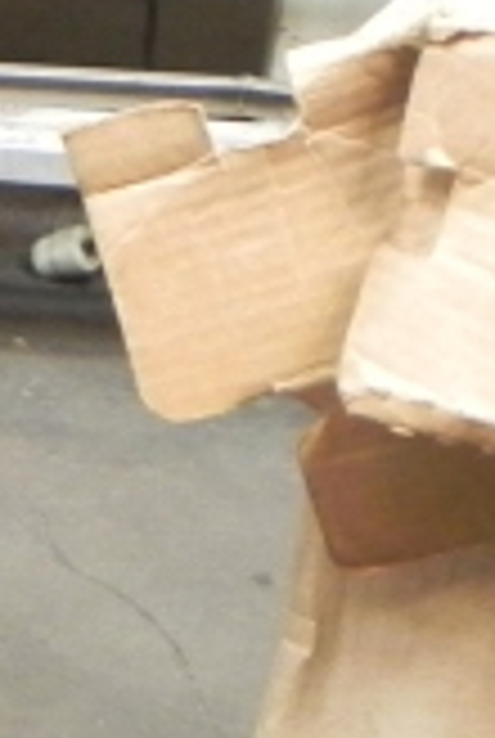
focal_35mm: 150
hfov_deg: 8.1
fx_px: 3081
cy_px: 252
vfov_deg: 13.6
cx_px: -873
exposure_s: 1/30
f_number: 2.8
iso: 339
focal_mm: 4.6
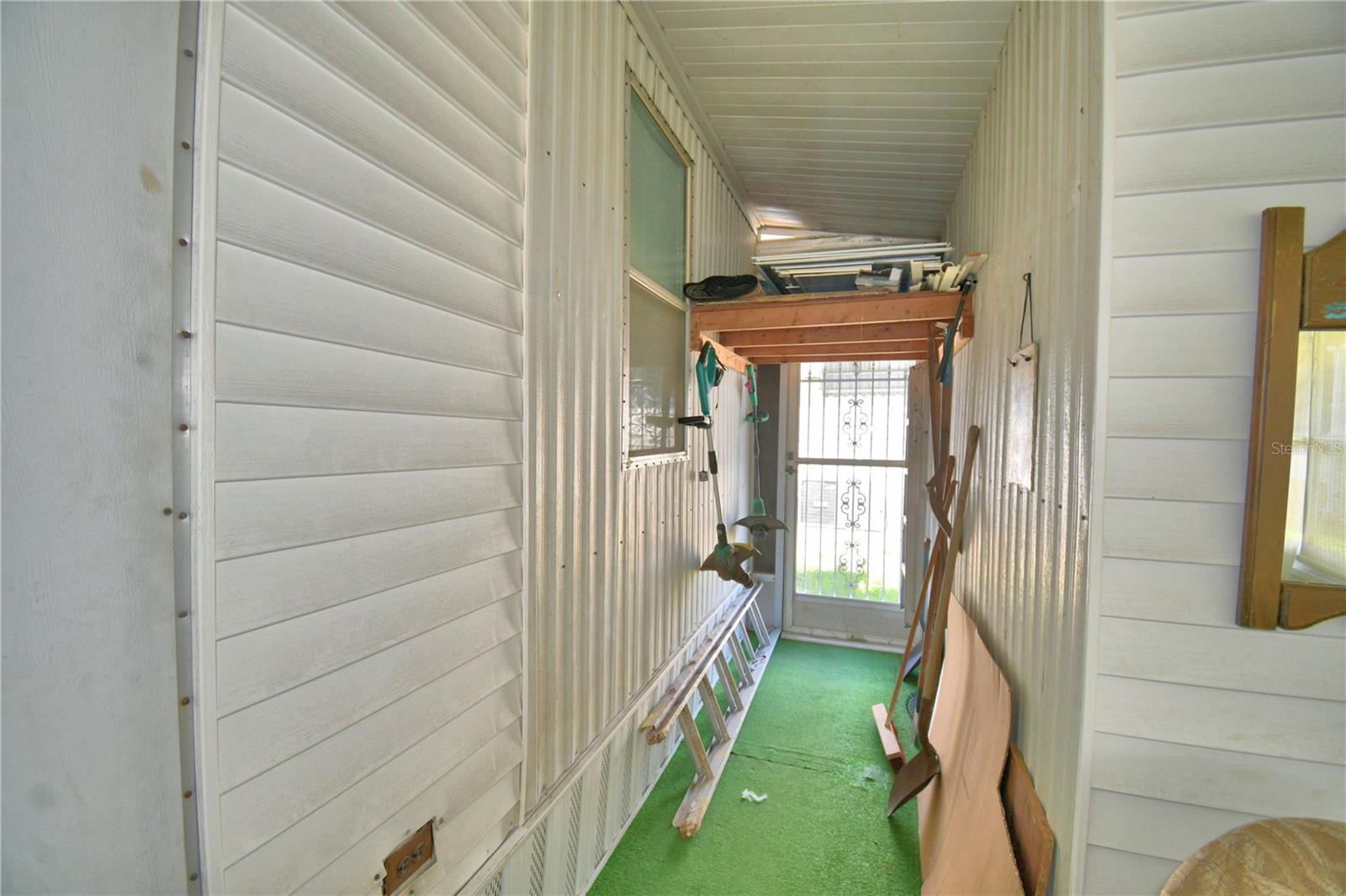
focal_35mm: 15
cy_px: 448
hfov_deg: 100.4
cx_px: 673
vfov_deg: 77.3
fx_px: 561
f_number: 4.5
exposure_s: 1/60
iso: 160
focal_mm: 10
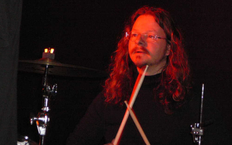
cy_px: 69
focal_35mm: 146
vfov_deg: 9.0
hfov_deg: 14.3
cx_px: 116
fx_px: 923
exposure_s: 1/30
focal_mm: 20.4
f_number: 4
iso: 400
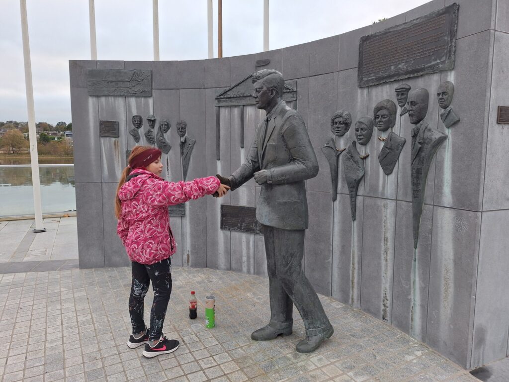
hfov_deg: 73.9
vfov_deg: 58.9
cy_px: 191
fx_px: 338
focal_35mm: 23
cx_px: 254
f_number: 1.8
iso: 64
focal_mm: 5.54
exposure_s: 1/100
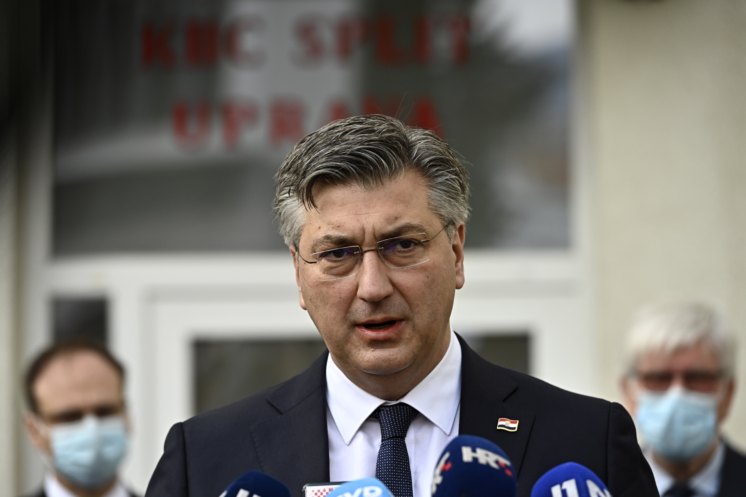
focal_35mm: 190
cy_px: 248
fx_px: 3937
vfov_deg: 7.2
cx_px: 373
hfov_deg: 10.8
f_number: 4
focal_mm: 190
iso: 640
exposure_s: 1/1000
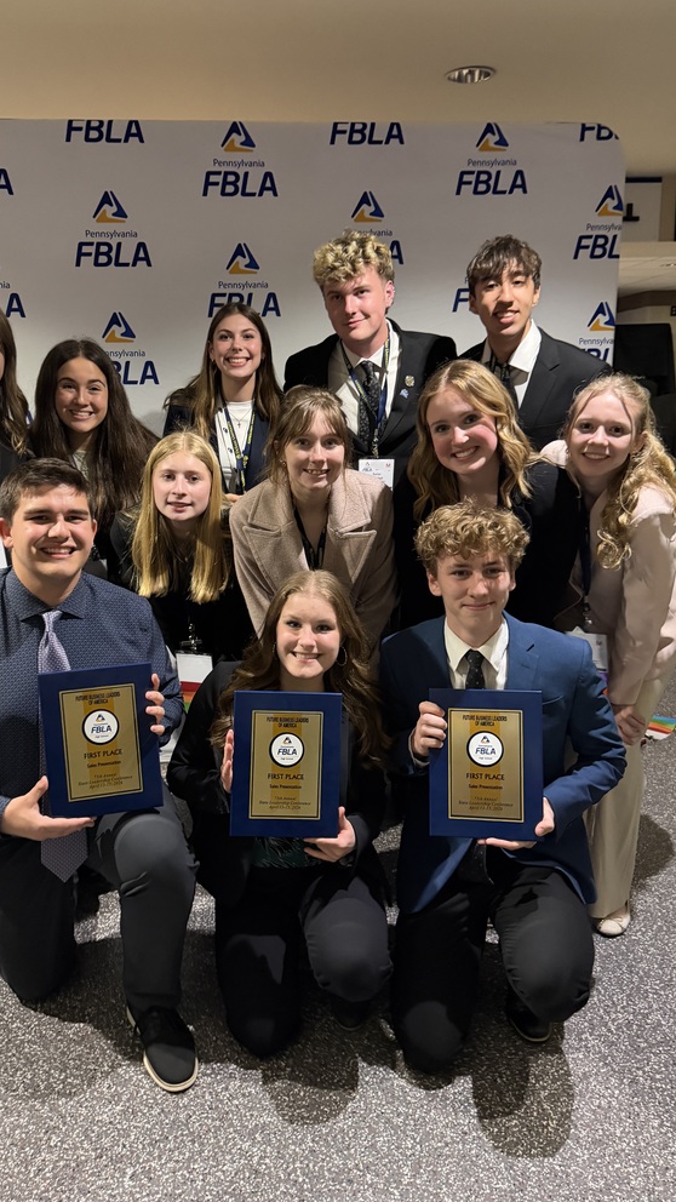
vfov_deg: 69.9
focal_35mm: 27
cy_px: 608
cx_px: 281
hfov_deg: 42.7
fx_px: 860
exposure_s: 1/40
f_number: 1.78
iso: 800
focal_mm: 6.76
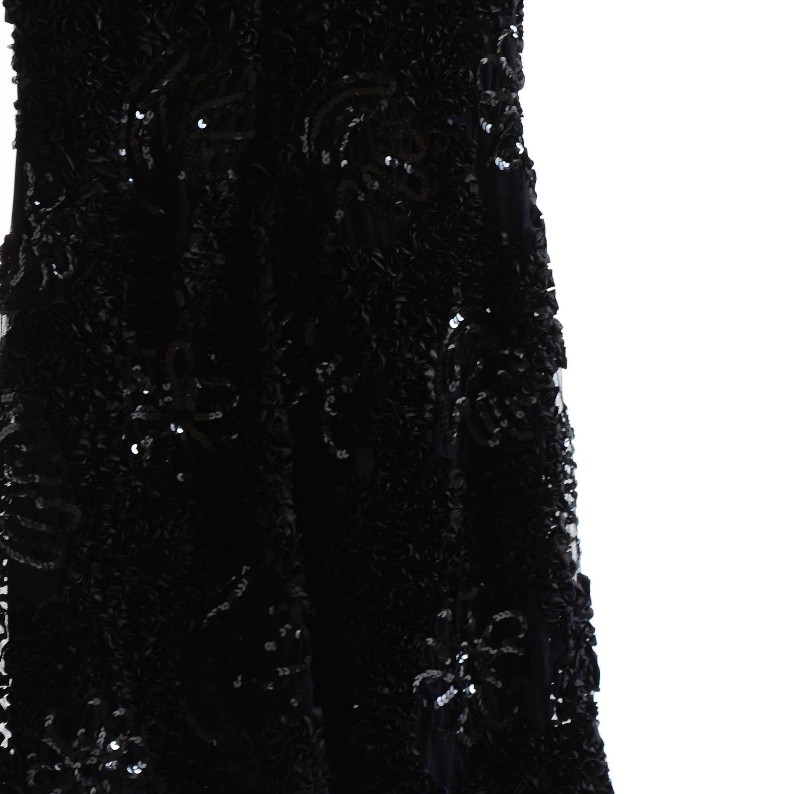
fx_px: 5086
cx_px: 272
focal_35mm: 196
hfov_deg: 8.9
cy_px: 88
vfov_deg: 8.9
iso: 200
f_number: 7.1
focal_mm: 70
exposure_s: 1/160
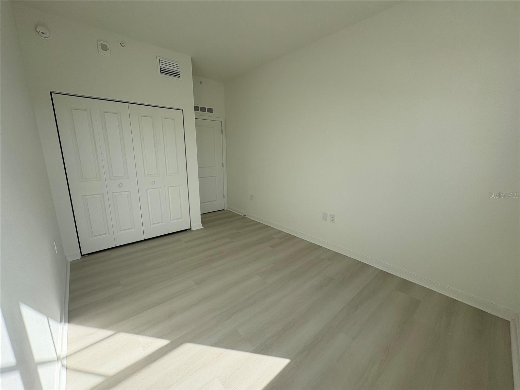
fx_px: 210
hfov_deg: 102.1
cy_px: 195
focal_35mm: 14
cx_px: 260
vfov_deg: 85.7
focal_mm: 2.22
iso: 40
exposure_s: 1/556
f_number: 2.2
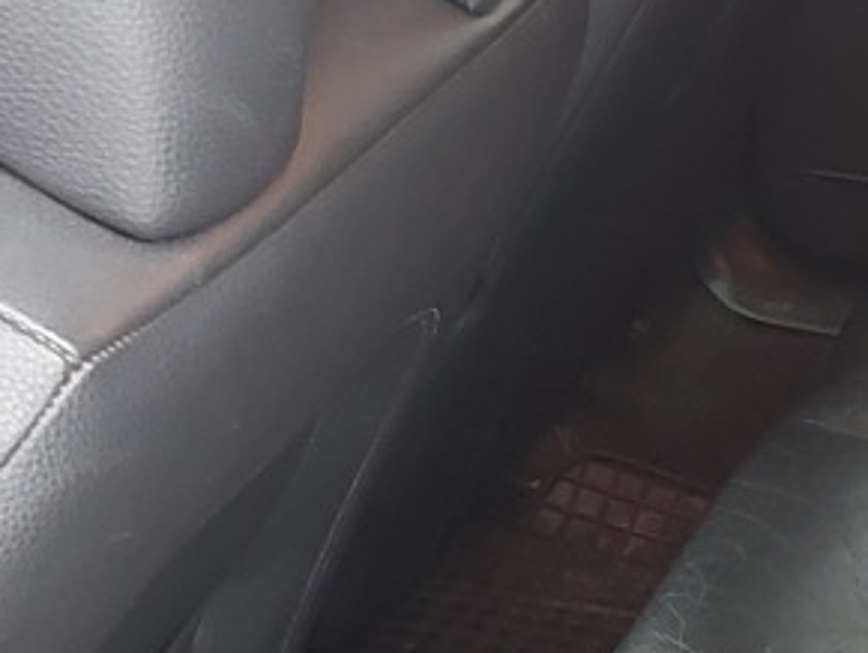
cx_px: 679
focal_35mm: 124
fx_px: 3112
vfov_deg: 11.7
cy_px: 776
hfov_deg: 15.8
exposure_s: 1/33.3
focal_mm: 5.23
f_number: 1.8
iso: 400
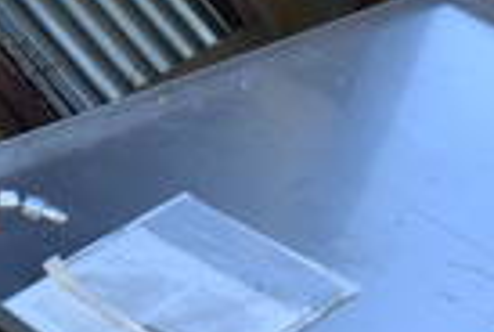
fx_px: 1650
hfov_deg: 14.7
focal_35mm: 120
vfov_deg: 11.3
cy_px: -69
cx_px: -415
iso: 200
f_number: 6.3
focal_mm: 18
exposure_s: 1/160
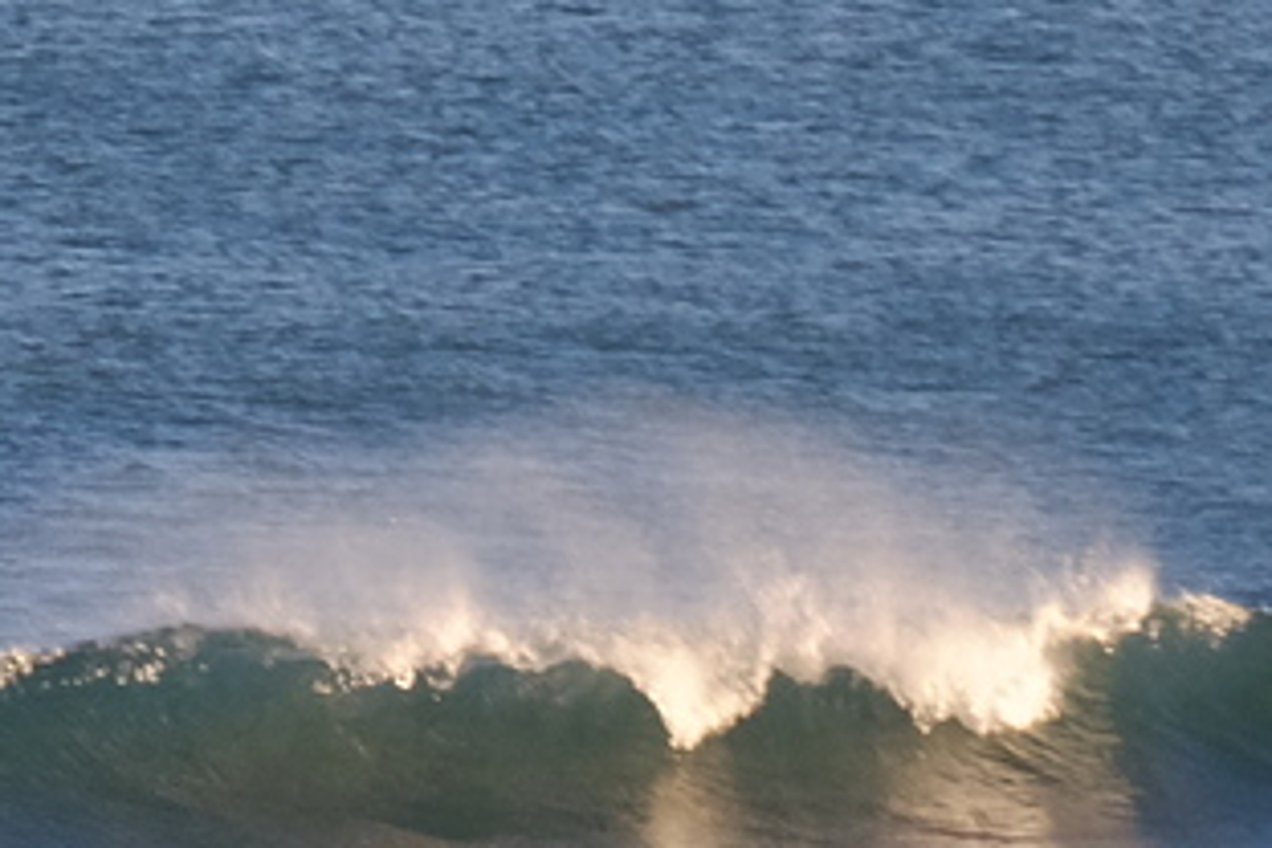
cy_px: 145
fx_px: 25933
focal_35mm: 734
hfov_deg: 2.8
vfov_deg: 1.9
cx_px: -1810
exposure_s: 1/1300
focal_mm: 95.4
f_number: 6.4
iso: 1000
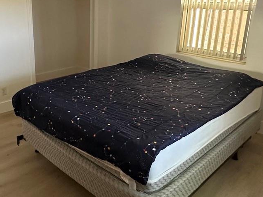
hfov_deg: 51.8
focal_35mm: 35
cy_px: 76
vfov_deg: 40.5
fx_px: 266
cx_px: 91
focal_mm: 2.22
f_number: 2.2
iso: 500
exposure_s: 1/60
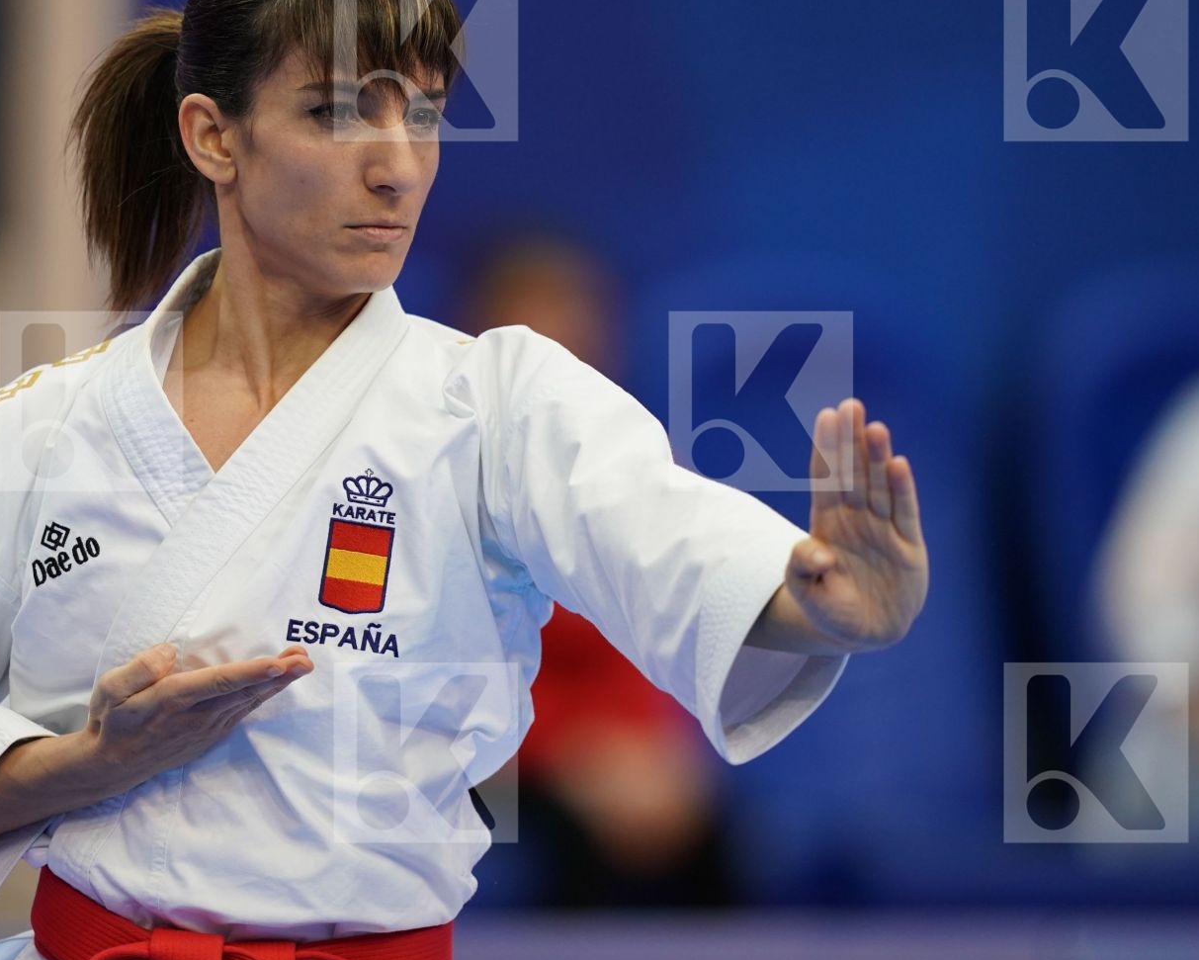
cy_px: 401
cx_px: 426
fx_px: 19770
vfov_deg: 2.8
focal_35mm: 557
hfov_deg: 3.5
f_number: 2.8
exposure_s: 1/500
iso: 1600
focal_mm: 400
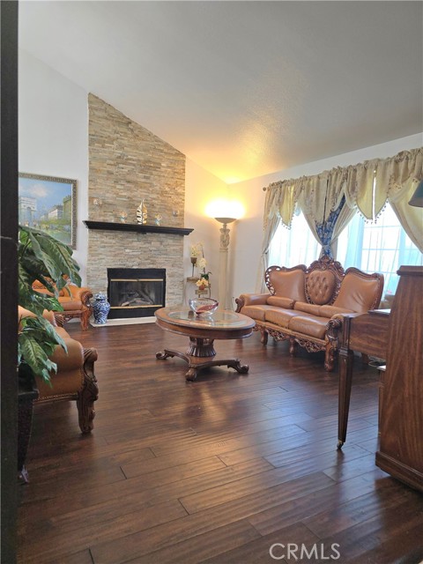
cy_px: 282
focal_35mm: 23
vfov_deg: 73.9
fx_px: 375
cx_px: 212
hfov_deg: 58.9
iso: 160
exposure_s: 1/120
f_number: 1.7
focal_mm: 6.3
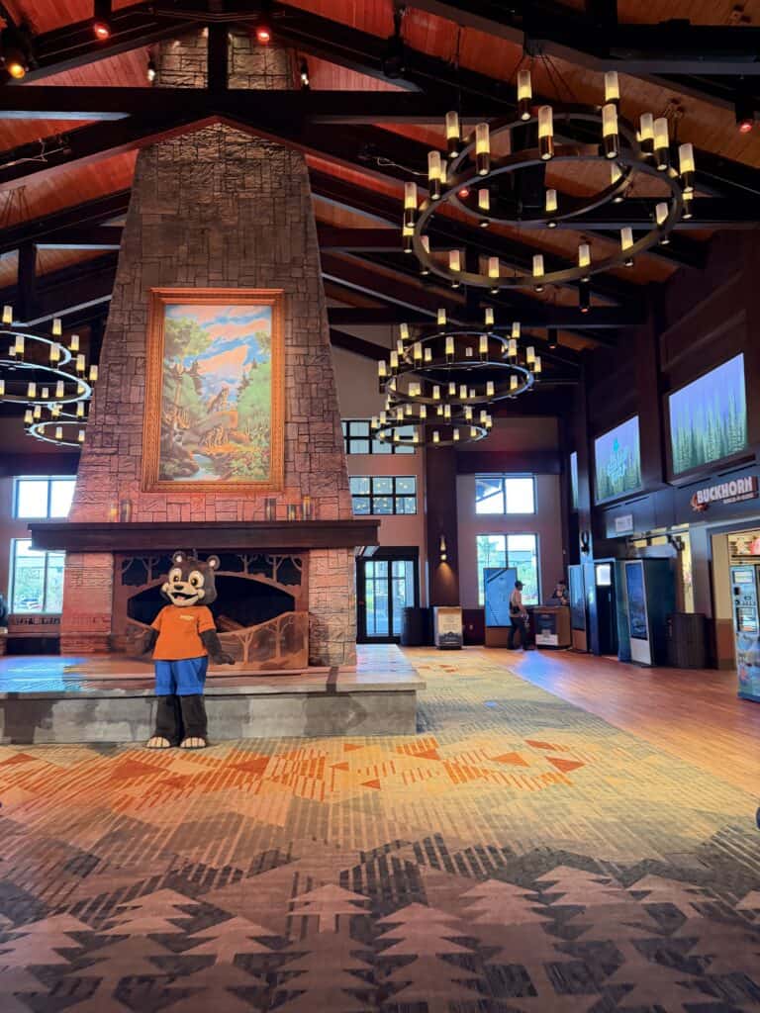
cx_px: 380
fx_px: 703
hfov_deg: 56.8
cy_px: 506
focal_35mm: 24
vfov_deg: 71.6
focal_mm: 6.76
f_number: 1.78
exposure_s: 1/60
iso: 640
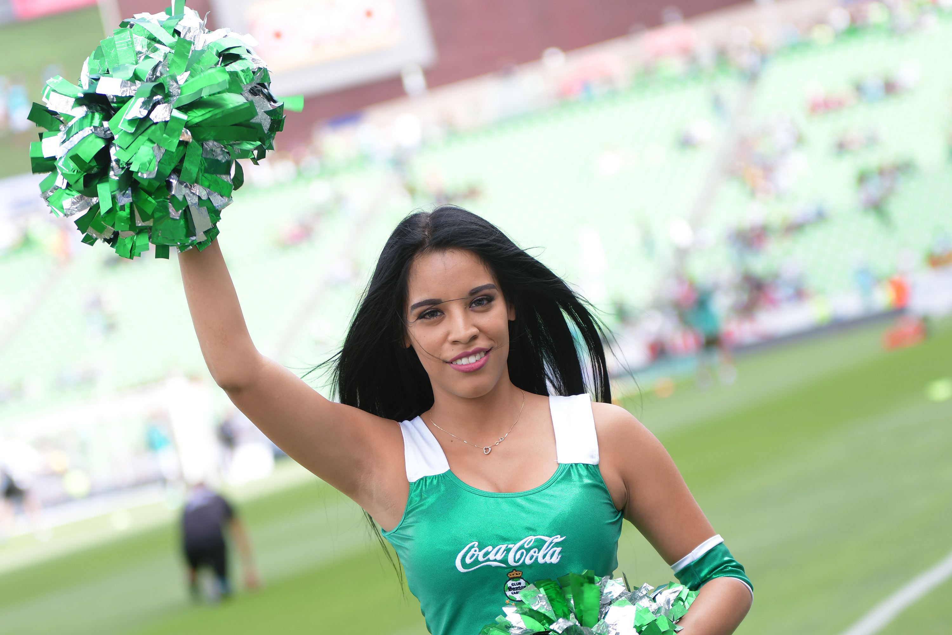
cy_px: 318
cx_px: 476
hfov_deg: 15.9
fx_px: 3411
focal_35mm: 129
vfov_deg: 10.6
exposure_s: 1/400
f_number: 2.8
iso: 200
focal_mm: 86
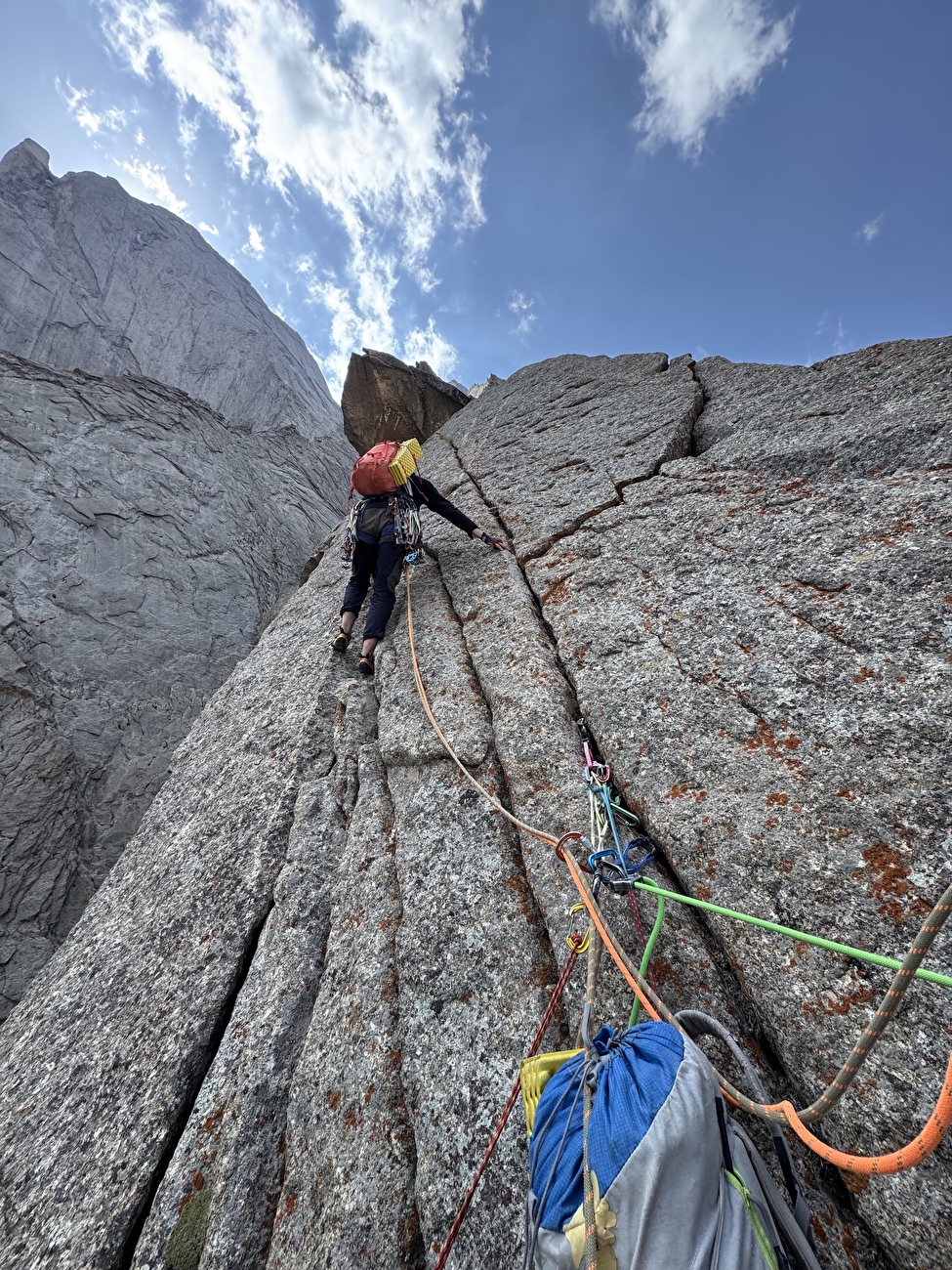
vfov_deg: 102.1
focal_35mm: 14
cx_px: 476
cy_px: 635
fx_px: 513
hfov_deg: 85.7
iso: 40
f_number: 2.2
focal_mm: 2.22
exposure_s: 1/476
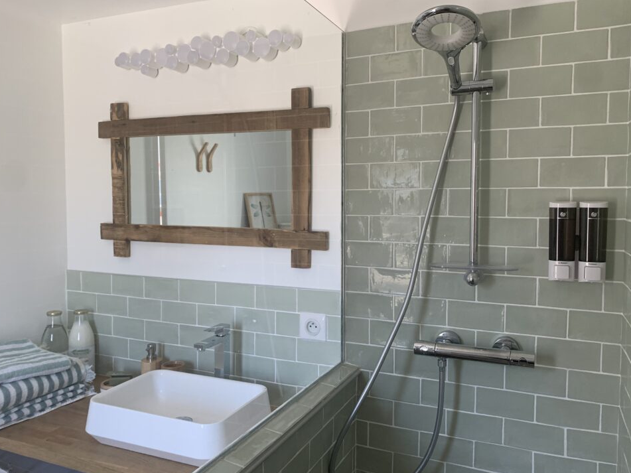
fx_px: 510
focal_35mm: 28
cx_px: 330
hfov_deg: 63.4
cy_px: 233
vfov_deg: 49.7
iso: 100
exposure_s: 1/109
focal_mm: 4.25
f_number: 1.8
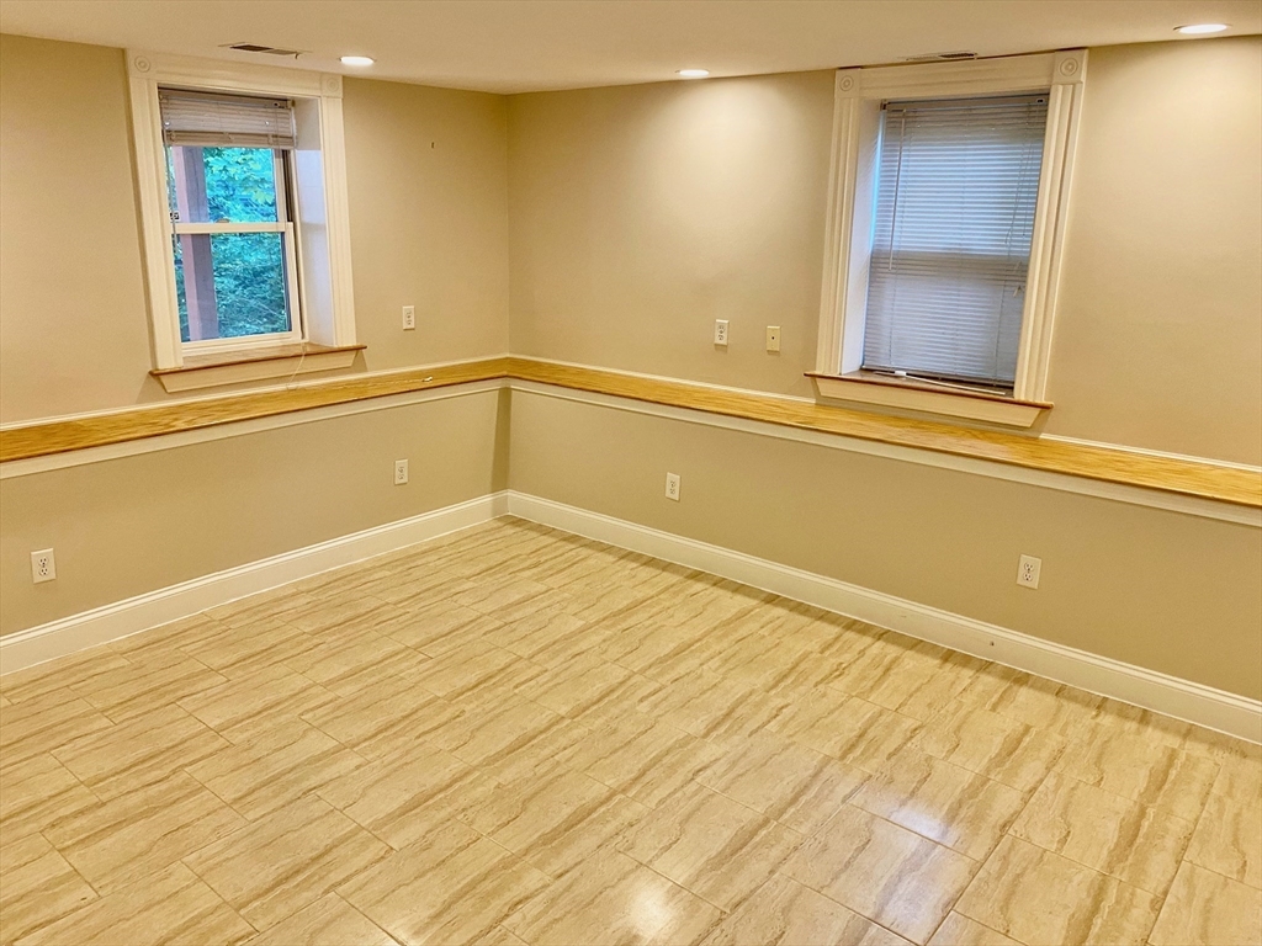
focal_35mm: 26
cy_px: 473
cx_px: 631
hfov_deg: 67.3
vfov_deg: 53.1
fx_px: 948
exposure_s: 1/60
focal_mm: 4.25
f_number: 1.8
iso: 80
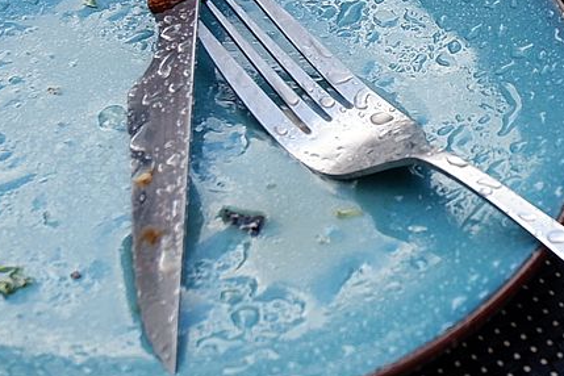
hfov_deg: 13.2
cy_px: 42
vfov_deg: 8.9
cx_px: 500
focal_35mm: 154
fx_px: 2412
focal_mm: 22.1
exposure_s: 1/140
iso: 200
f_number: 4.2
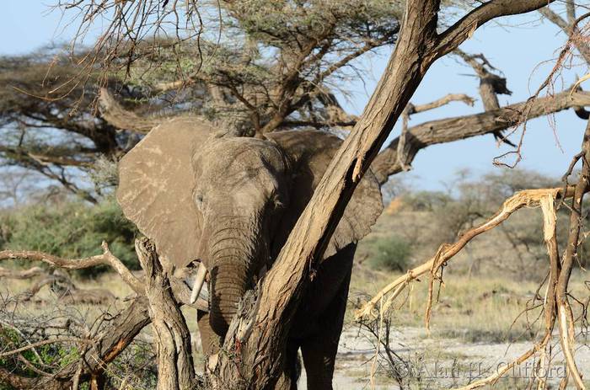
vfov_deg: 6.3
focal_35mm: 218
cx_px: 295
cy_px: 195
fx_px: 3556
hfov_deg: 9.5
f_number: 6.3
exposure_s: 1/400
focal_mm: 145
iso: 200
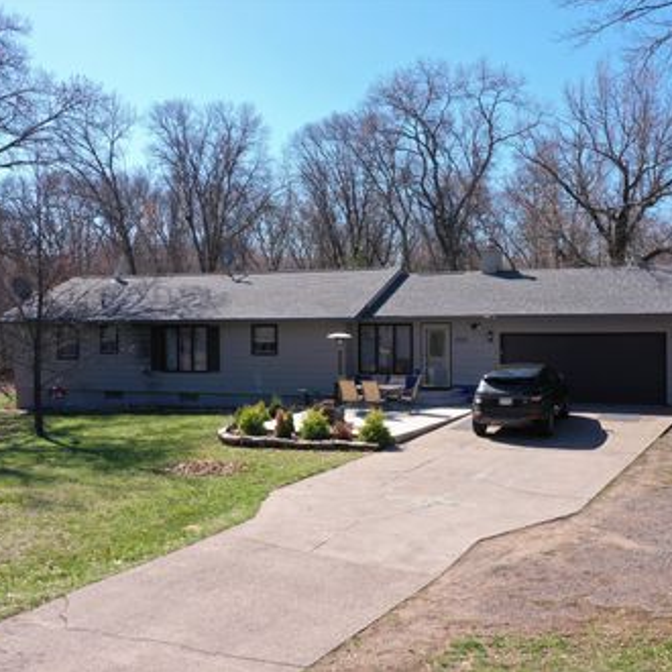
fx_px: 791
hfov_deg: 45.9
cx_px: 383
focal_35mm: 36
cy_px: 335
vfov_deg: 46.0
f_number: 8
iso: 100
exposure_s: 1/120
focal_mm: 10.26
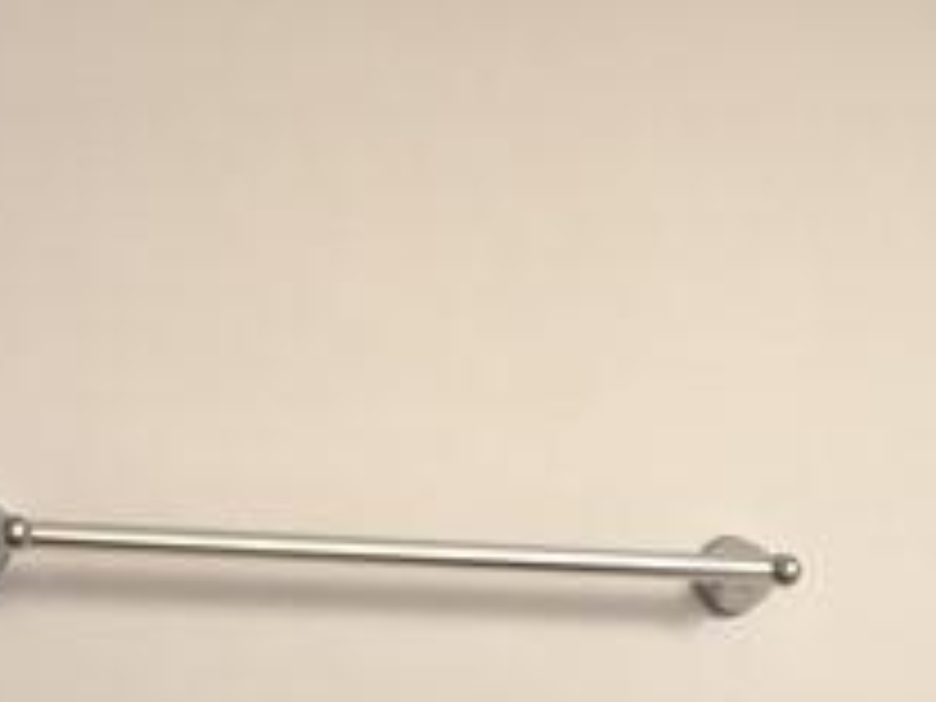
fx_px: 3867
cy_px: 1148
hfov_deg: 13.7
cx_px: 724
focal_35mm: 143
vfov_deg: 10.0
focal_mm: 4.15
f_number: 2.2
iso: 32
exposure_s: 1/33
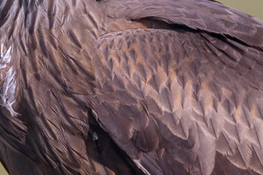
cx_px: 109
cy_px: 131
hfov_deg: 0.8
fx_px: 18270
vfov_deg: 0.5
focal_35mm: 2501
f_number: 6.3
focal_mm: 600
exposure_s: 1/1250
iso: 1250
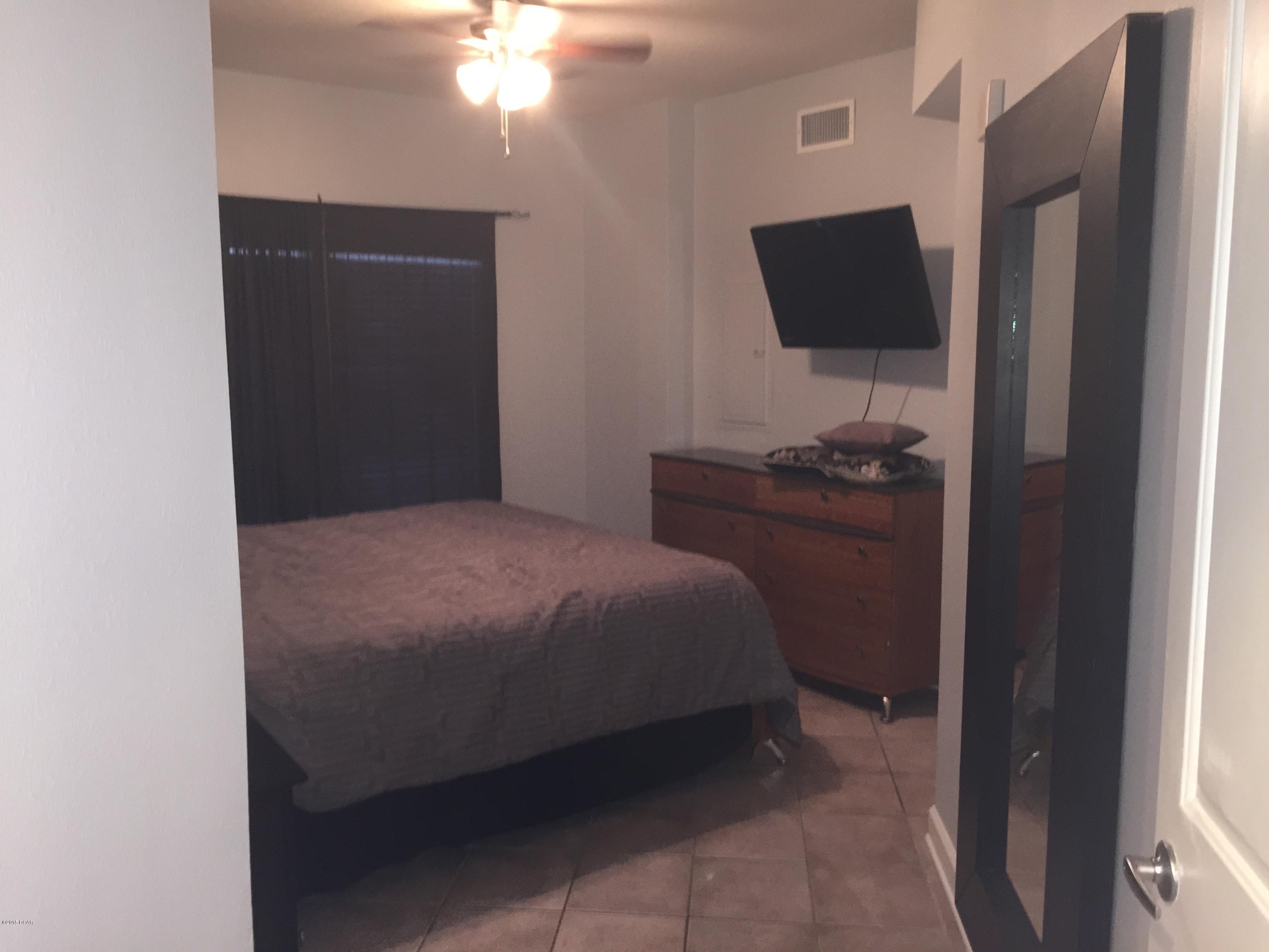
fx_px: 1063
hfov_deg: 61.7
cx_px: 634
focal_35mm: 29
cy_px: 476
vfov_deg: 48.2
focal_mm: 4.15
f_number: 2.2
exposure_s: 1/16
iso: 125
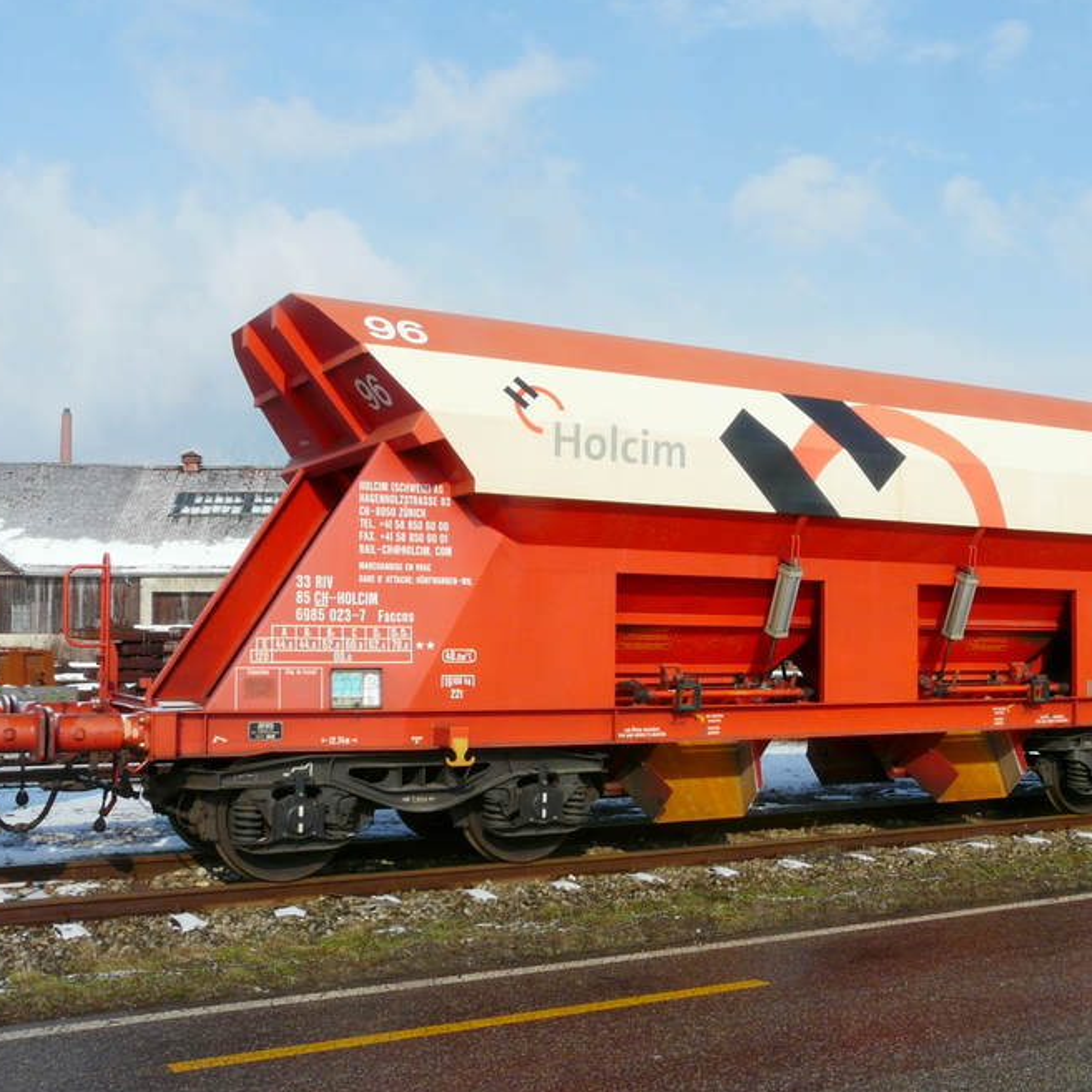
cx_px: 701
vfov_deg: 42.8
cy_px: 587
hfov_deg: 42.4
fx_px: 1392
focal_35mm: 39
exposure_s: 1/400
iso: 100
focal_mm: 4.8
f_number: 7.1
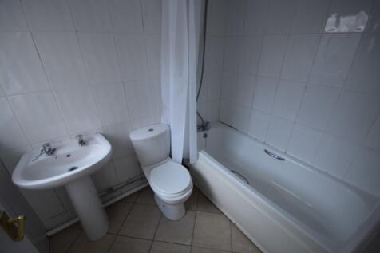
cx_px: 190
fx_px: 158
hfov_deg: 100.4
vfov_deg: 77.3
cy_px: 126
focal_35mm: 15
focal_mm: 10
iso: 200
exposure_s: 1/60
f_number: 4
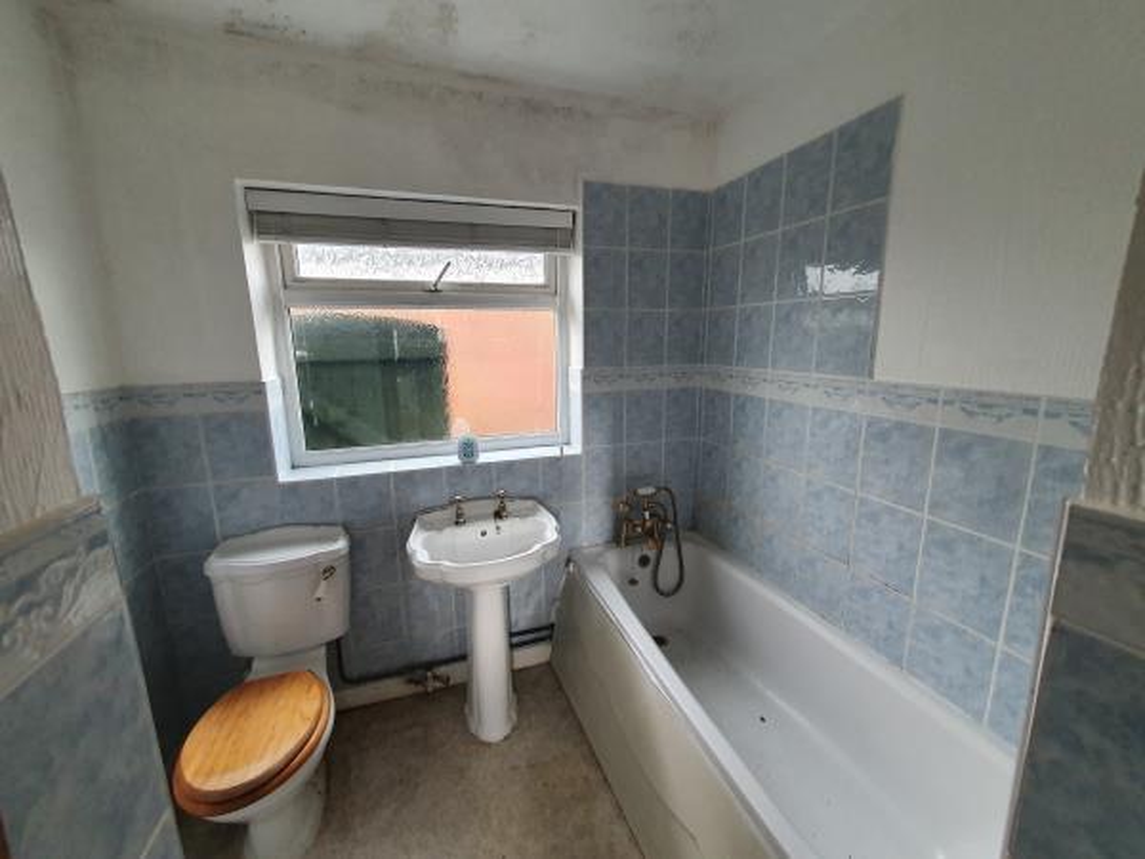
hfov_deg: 106.2
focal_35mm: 13
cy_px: 430
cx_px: 572
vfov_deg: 89.9
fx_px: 430
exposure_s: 1/60
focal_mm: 1.8
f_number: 2.2
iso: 250
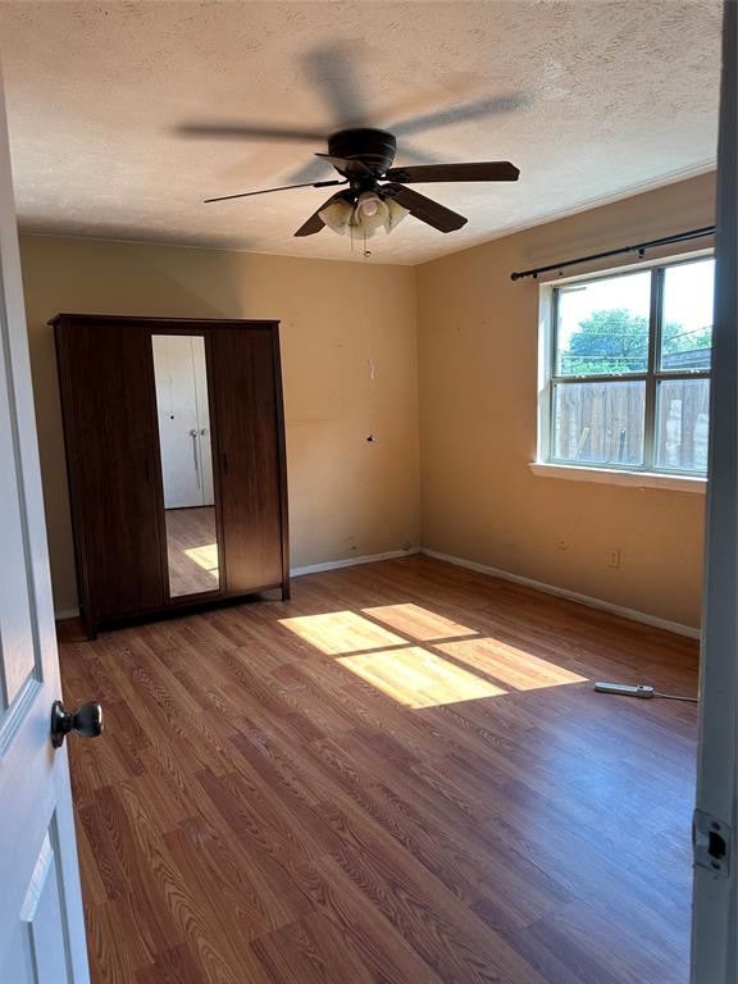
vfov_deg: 71.6
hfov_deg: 56.8
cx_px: 369
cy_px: 492
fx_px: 682
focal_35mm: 24
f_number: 1.78
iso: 64
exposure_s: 1/121
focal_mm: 6.86
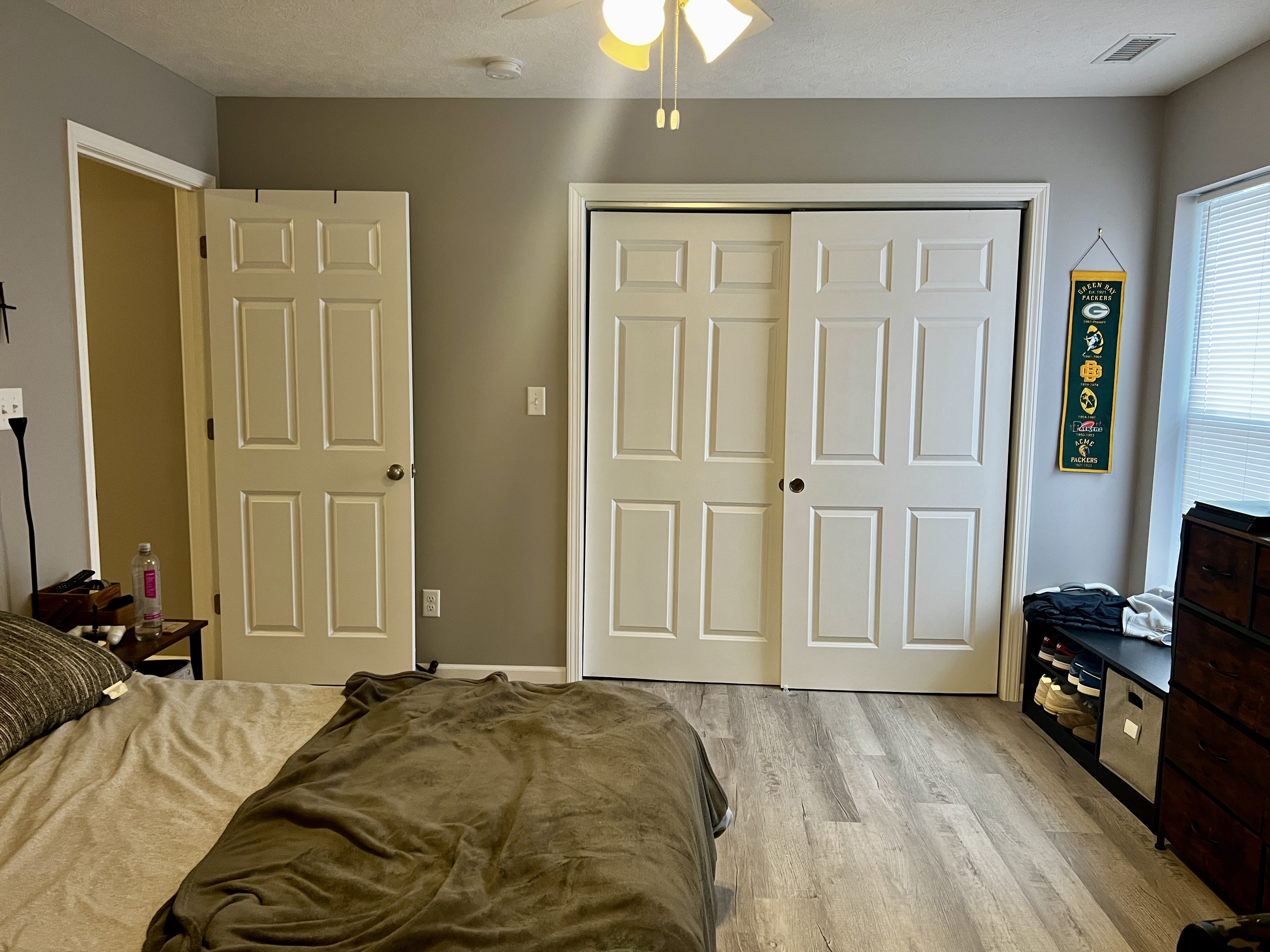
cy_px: 476
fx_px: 954
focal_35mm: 26
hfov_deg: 67.3
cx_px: 635
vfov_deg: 53.1
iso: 80
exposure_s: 1/60
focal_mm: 5.7
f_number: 1.5
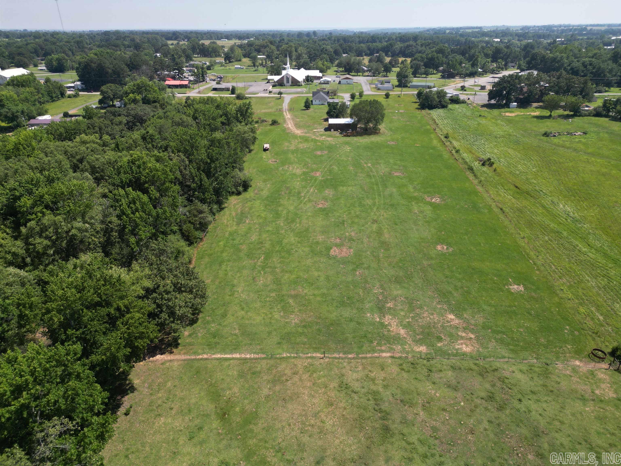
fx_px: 431
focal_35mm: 24
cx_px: 310
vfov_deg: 56.8
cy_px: 233
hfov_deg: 71.6
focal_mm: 6.72
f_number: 1.7
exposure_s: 1/2000
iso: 110
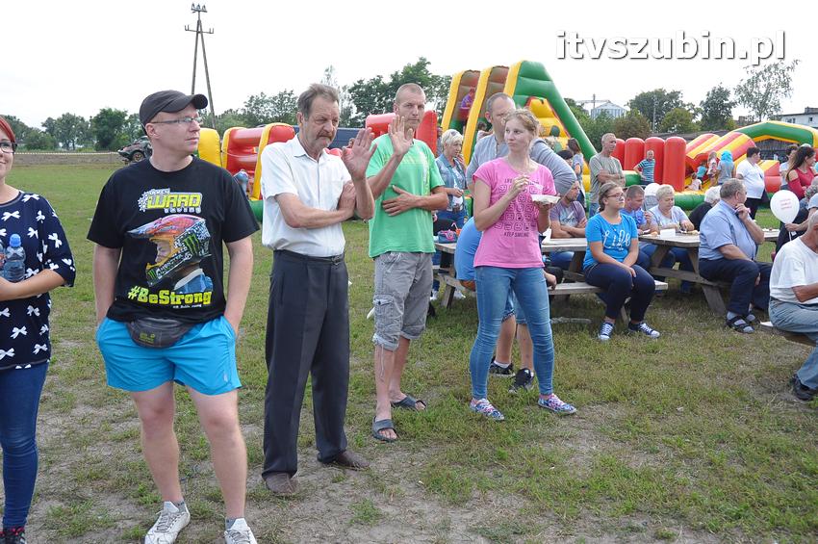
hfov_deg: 57.3
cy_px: 272
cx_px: 409
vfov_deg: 39.9
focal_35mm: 33
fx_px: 749
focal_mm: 22
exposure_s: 1/160
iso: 400
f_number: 6.3
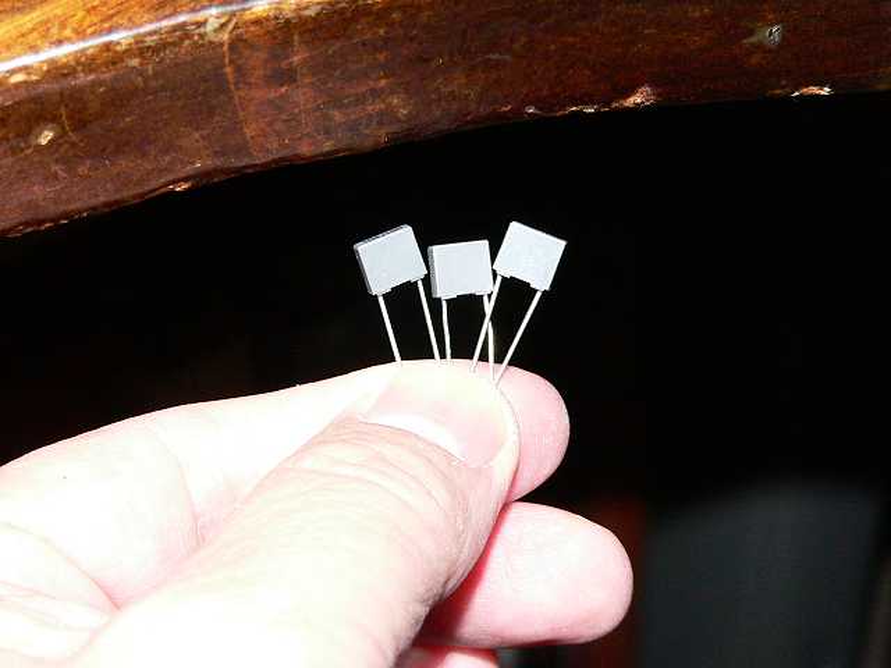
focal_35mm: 105
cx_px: 446
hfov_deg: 18.7
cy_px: 334
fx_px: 2703
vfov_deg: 14.1
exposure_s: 1/60
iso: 400
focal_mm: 17.5
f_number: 4
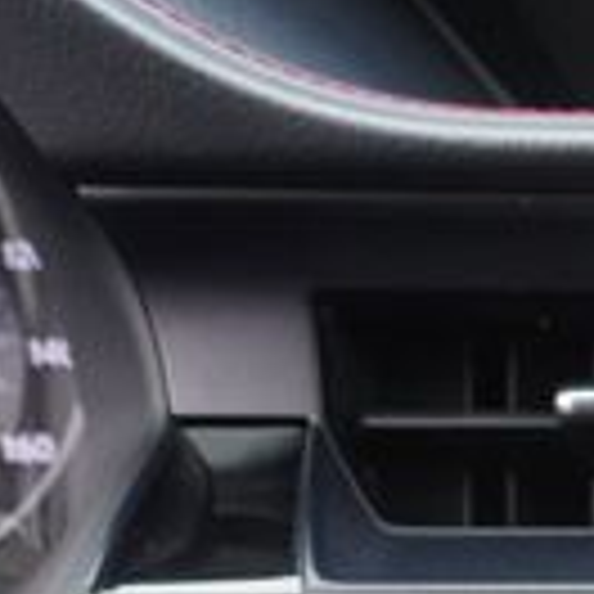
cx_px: 1148
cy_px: 945
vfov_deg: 15.8
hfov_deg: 14.8
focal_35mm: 99
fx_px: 1922
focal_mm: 16
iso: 1000
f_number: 4
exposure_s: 1/320
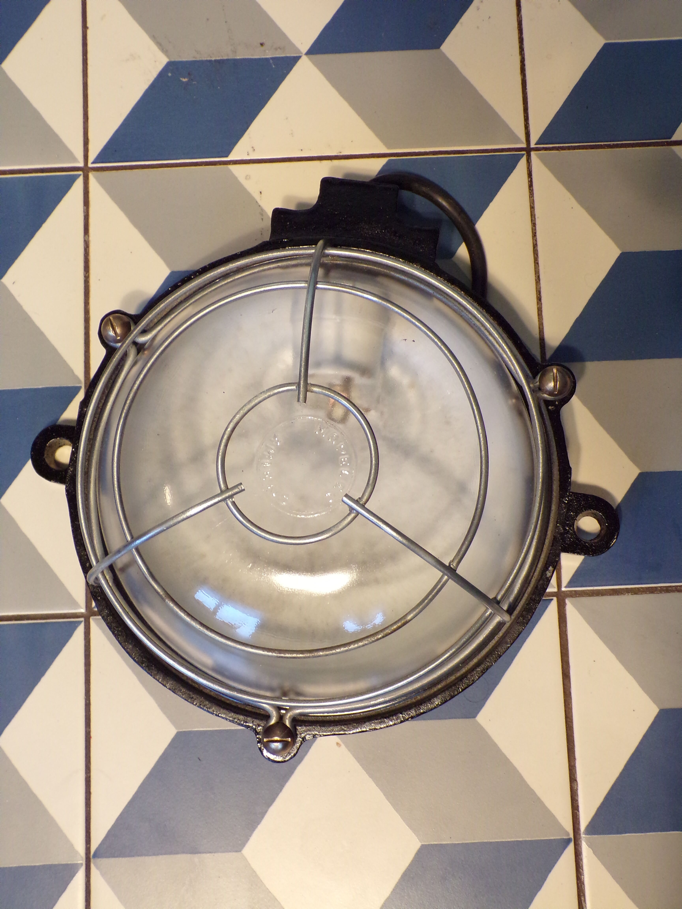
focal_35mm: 42
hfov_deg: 34.3
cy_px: 454
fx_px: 1103
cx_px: 341
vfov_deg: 44.8
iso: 326
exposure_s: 1/17
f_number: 3.4
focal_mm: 7.6
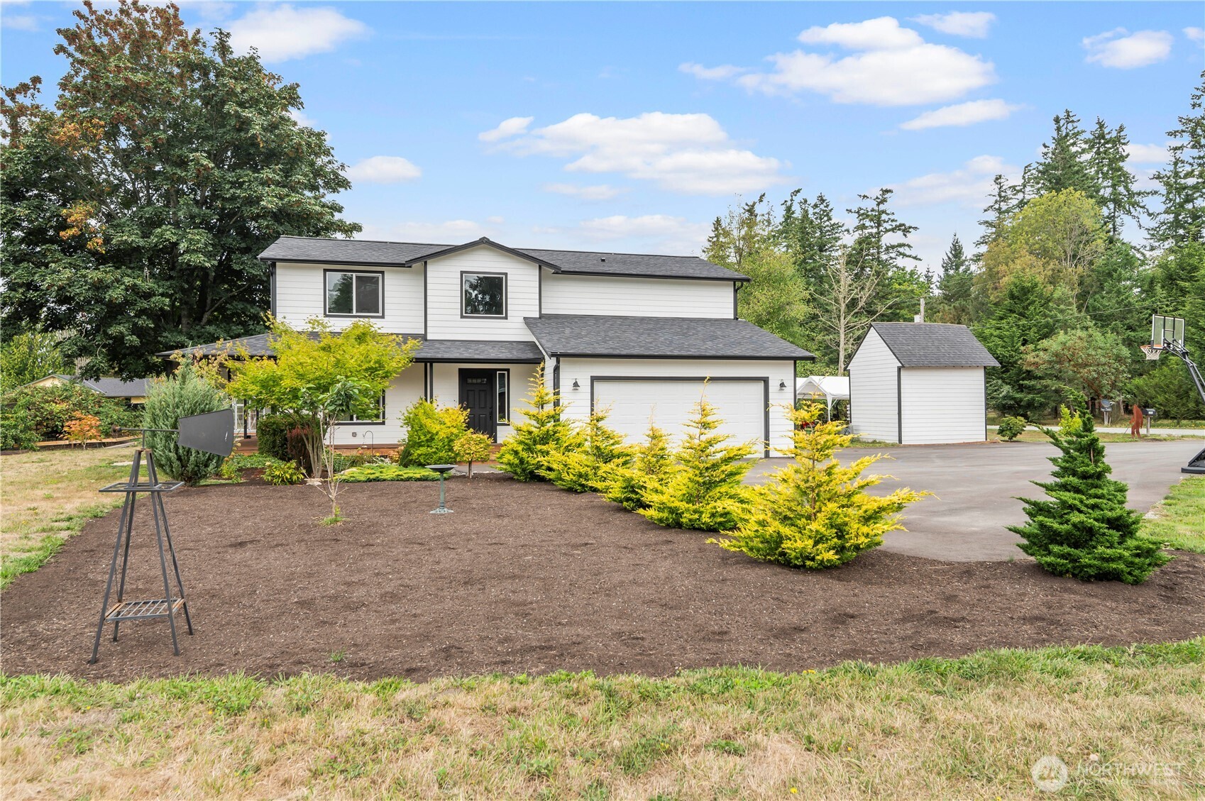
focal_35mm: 23
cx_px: 602
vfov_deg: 55.0
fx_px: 769
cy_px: 400
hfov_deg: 76.1
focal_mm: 23
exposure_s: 1/320
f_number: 8
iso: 200
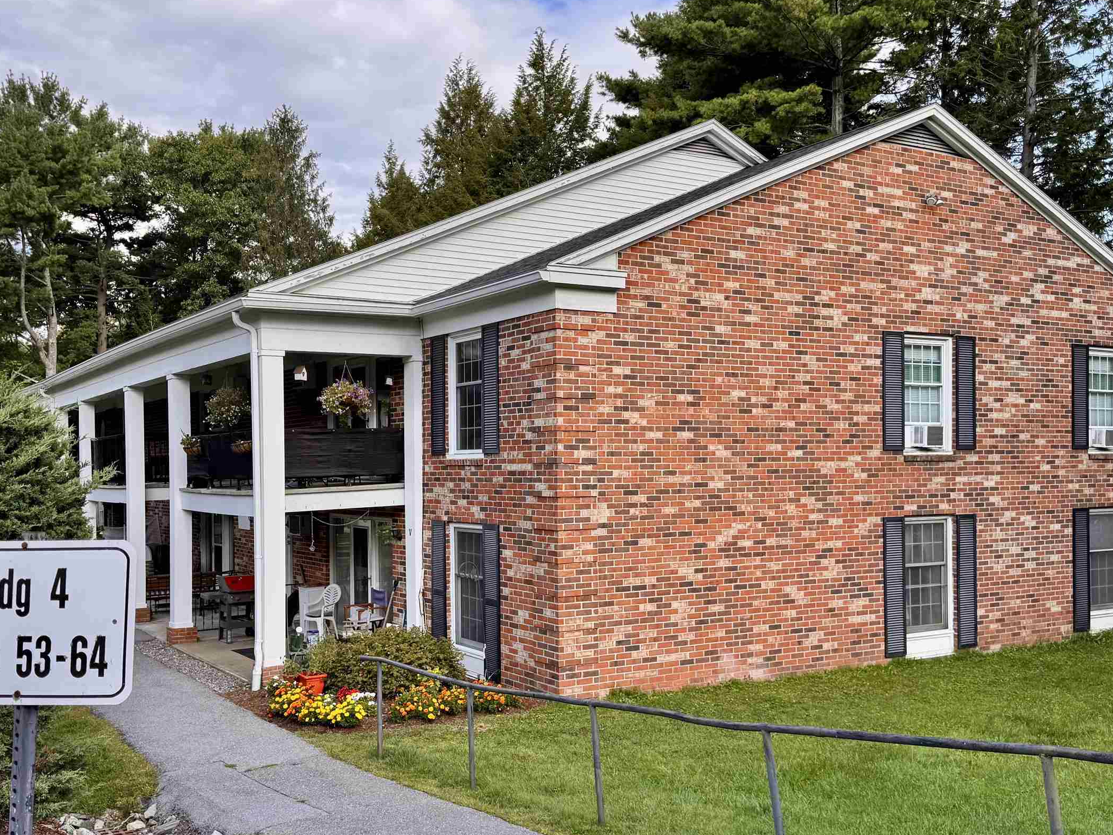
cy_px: 475
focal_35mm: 35
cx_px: 521
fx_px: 1125
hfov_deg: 52.6
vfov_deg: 40.6
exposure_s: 1/1261
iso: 80
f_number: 1.78
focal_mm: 6.76
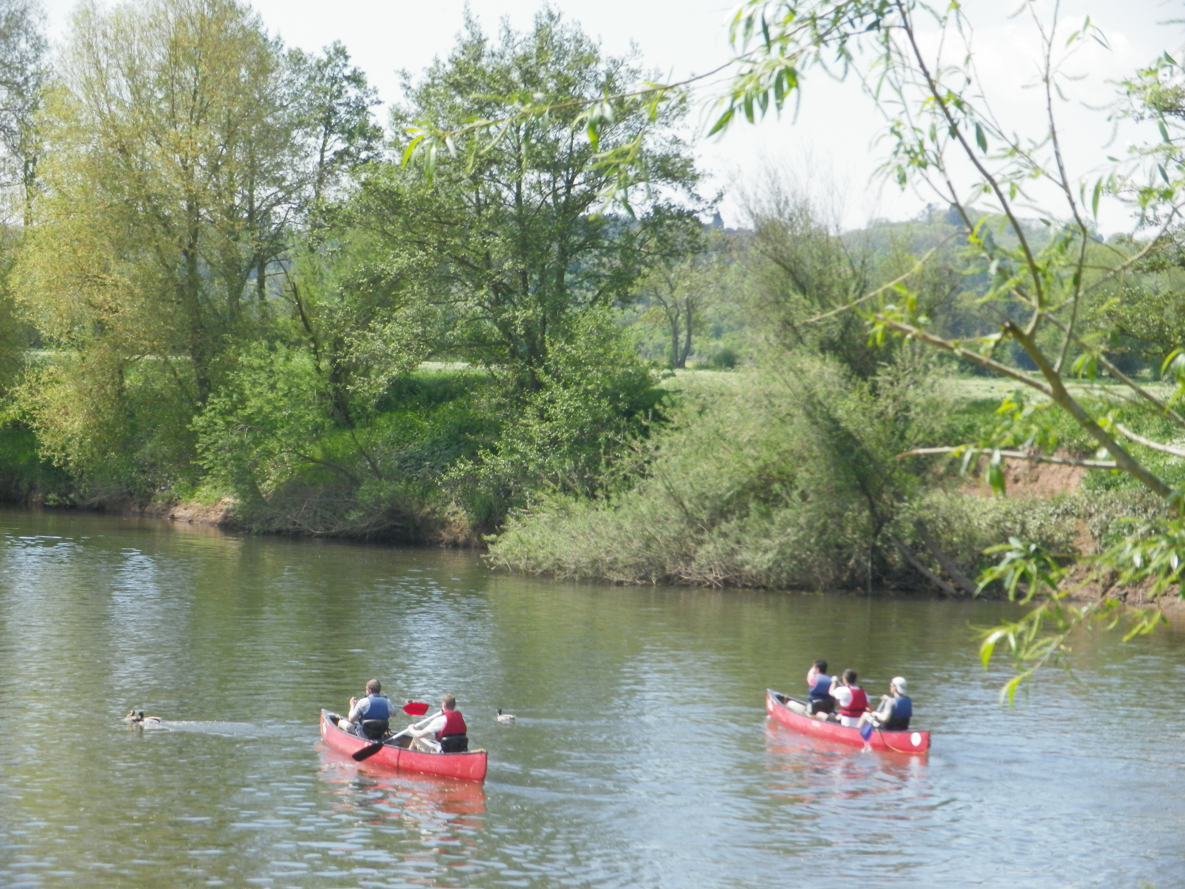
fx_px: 3663
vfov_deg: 13.8
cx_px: 592
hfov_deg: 18.4
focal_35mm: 107
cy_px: 444
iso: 160
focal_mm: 19.1
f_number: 5.1
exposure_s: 1/250
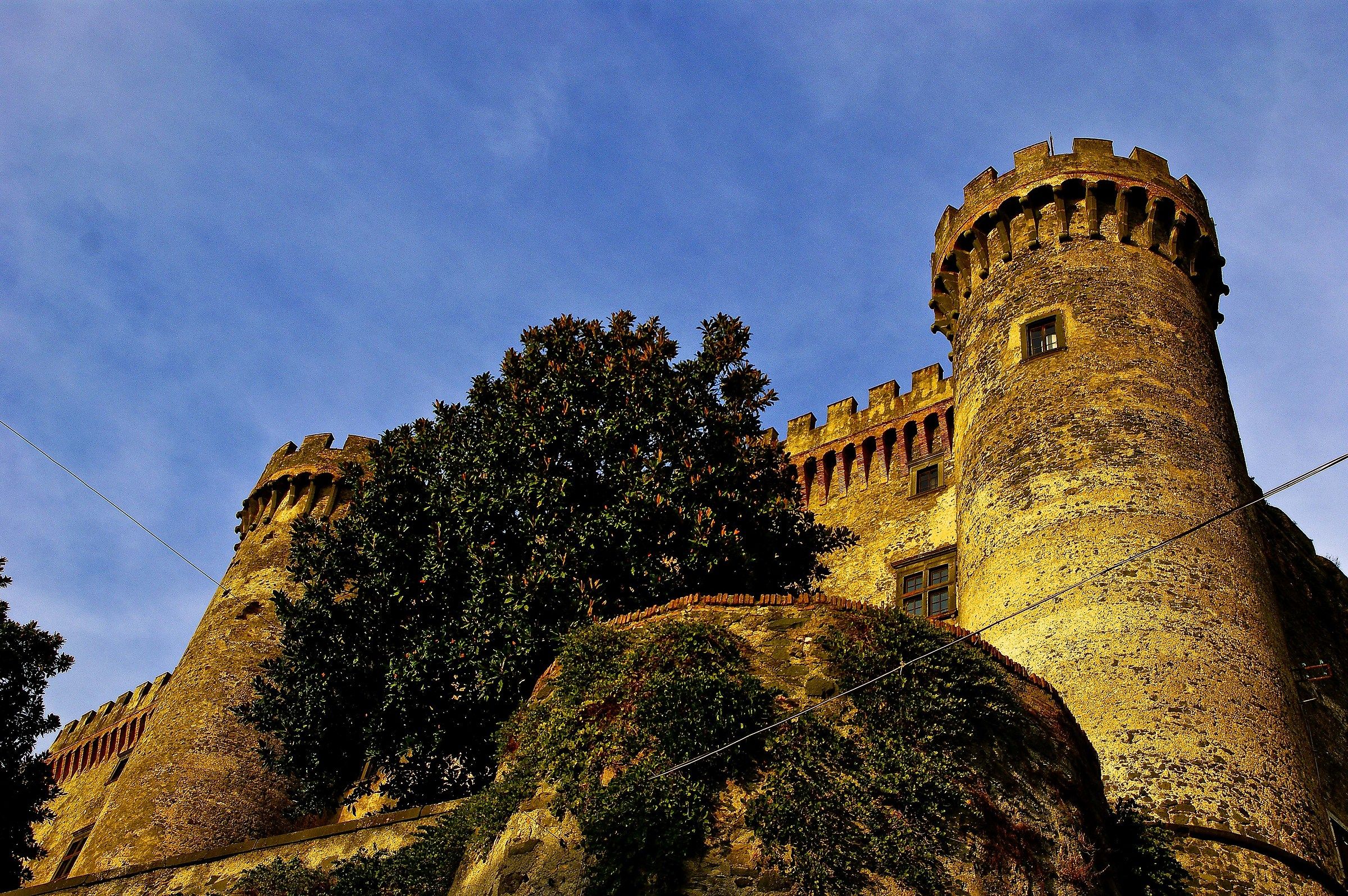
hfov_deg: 57.3
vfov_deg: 39.9
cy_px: 448
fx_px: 1235
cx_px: 674
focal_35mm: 33
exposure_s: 1/250
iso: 100
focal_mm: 22
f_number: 7.1
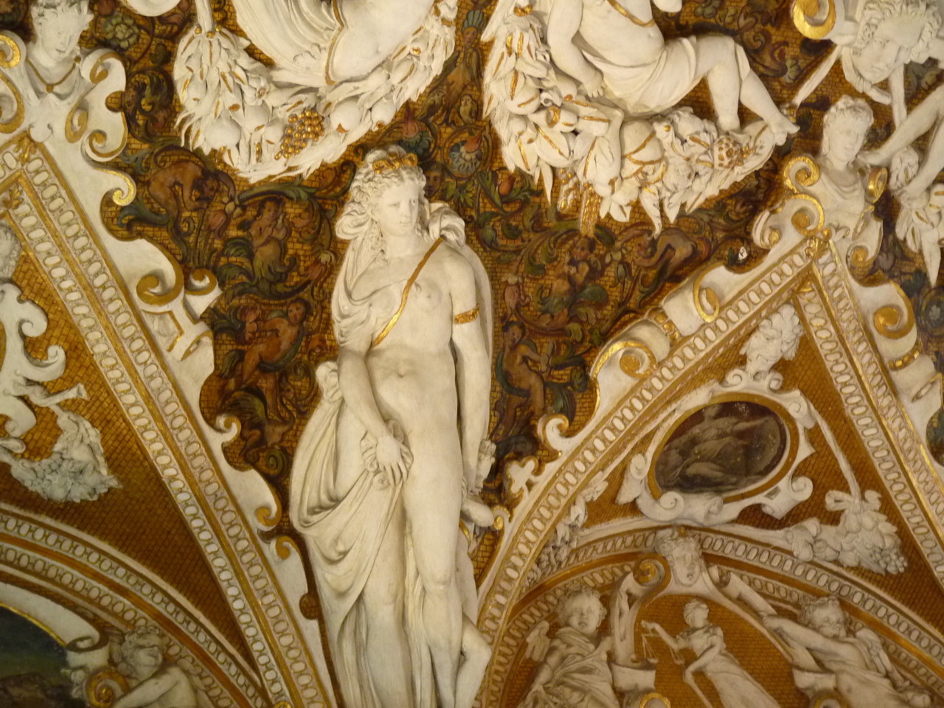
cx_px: 472
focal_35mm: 125
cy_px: 354
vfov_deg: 11.9
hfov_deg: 15.8
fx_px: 3409
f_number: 3.6
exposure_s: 1/30
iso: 400
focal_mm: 22.3
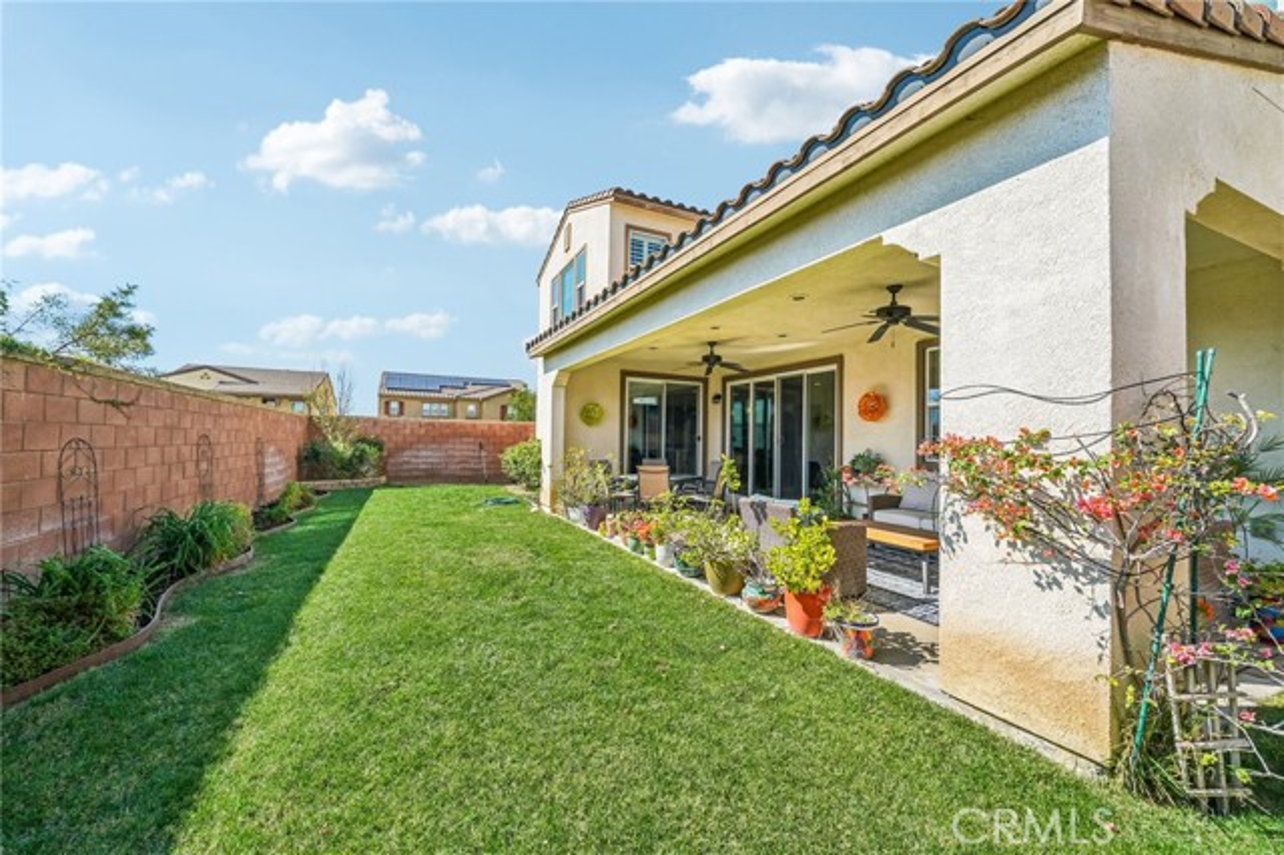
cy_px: 428
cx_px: 642
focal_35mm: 14
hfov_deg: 104.3
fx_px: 499
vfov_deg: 81.1
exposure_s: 1/125
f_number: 9
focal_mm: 14
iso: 100
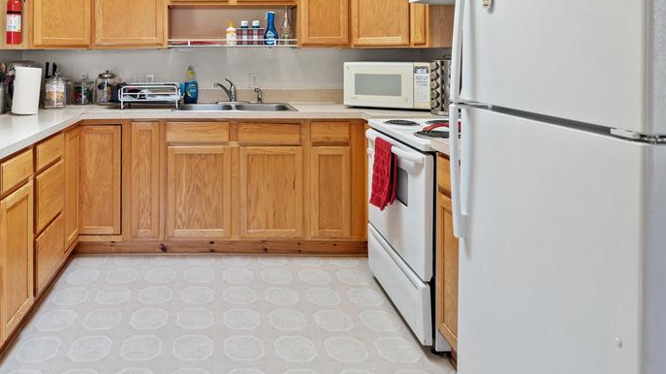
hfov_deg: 71.4
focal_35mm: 25
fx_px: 441
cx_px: 211
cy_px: 76
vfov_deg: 43.8
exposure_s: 1/13
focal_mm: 16
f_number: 8
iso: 500
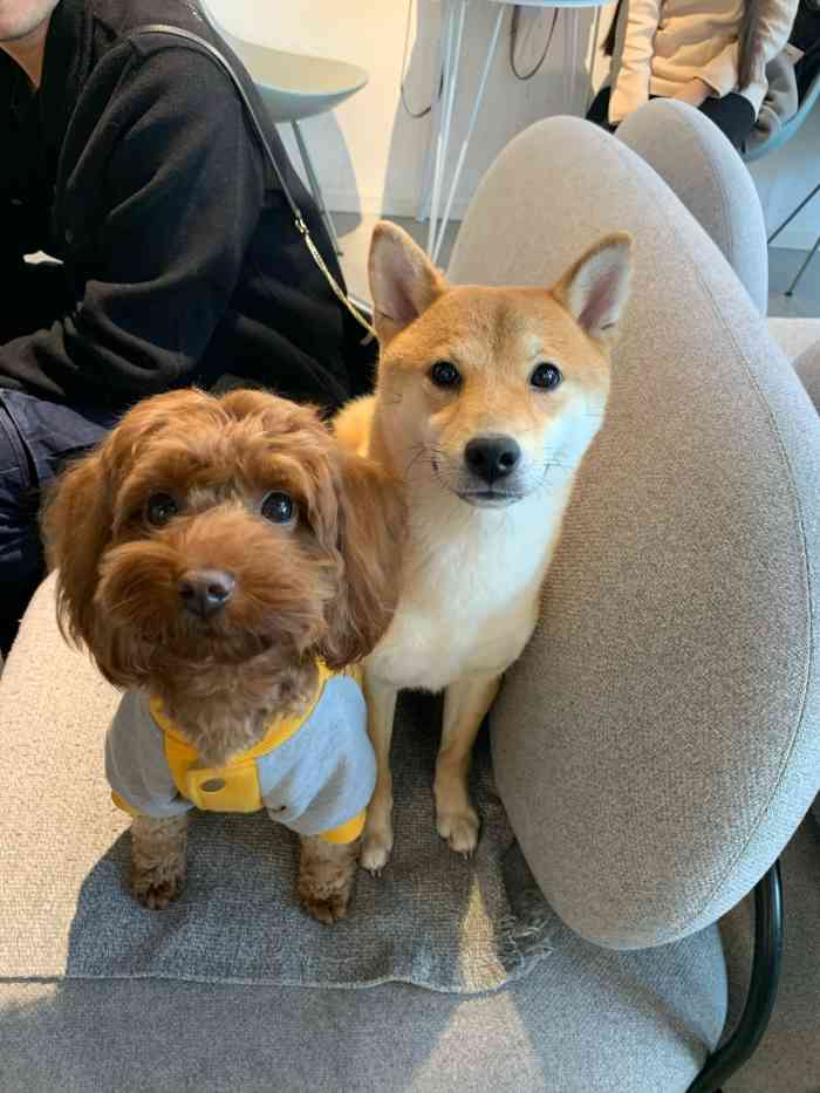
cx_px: 410
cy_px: 546
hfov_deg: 53.1
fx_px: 821
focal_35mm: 26
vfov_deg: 67.3
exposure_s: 1/50
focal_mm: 4.25
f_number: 1.8
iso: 250
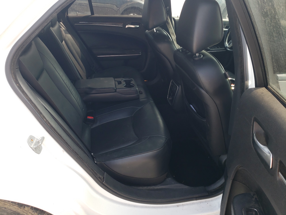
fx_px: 215
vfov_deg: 53.1
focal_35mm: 26
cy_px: 108
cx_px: 143
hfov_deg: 67.3
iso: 50
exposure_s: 1/263
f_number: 1.5
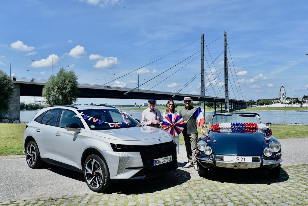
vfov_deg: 46.5
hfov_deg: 65.4
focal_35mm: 28
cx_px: 154
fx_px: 240
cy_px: 103
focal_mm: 28
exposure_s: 1/250
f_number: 8
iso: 100
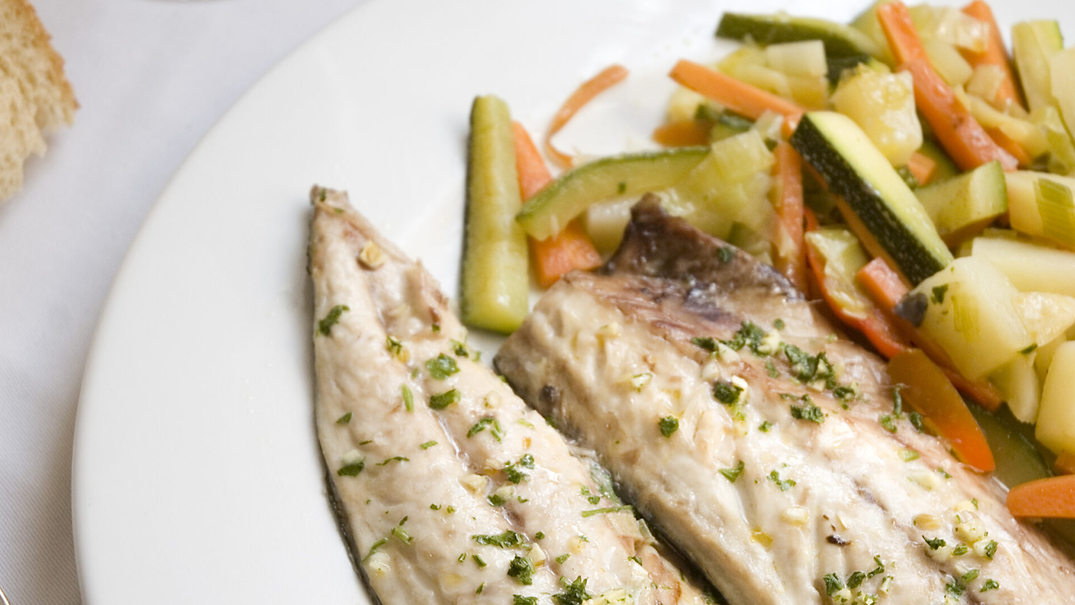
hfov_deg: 22.0
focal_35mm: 97
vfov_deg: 12.5
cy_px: 405
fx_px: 2765
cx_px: 616
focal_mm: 46
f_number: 4.5
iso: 200
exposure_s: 1/80
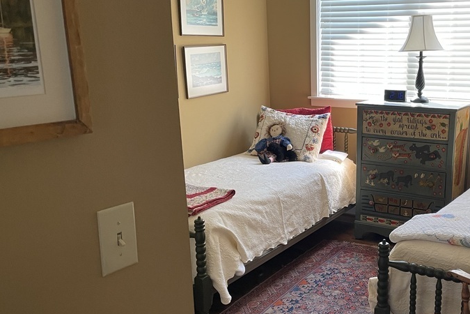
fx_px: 535
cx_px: 334
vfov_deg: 32.5
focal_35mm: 41
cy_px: 189
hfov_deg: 46.2
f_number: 1.6
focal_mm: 4.2
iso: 125
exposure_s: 1/92
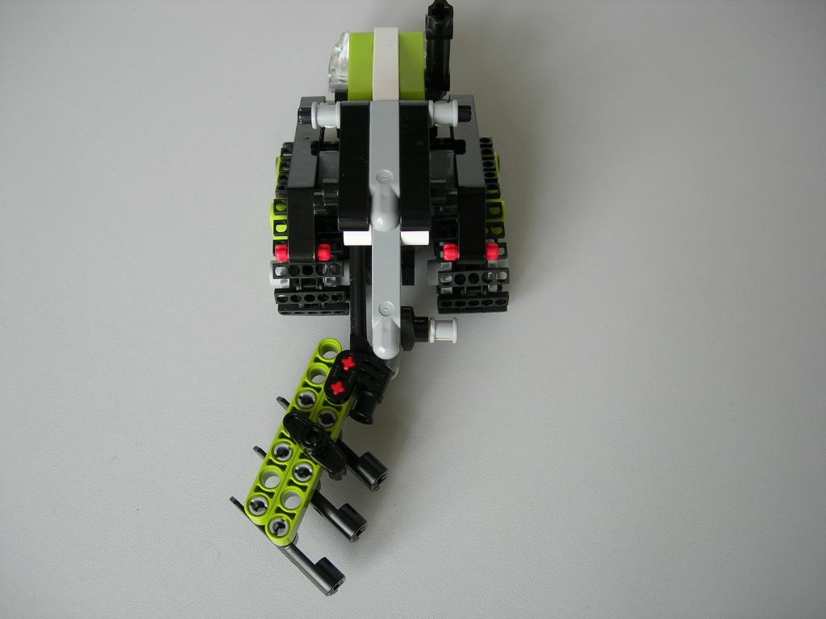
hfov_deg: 49.0
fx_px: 907
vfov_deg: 37.7
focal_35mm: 38
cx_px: 413
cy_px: 310
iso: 64
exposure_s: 1/36.1
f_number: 2.8
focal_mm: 7.8
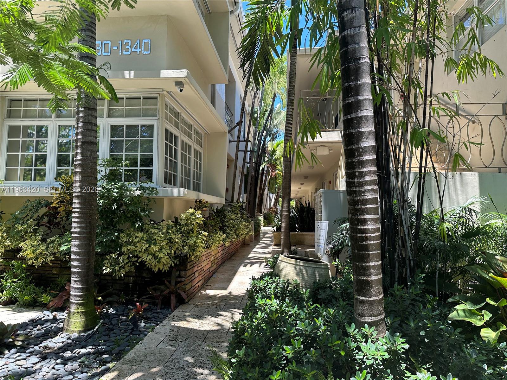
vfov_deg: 56.8
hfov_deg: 71.6
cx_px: 254
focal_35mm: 24
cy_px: 190
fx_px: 352
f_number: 1.78
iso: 80
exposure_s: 1/672
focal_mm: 6.86
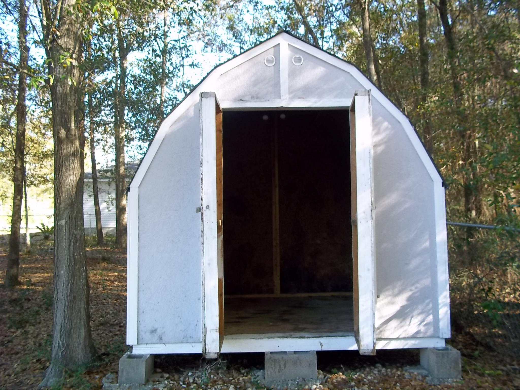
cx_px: 260
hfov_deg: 51.4
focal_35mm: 36
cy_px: 195
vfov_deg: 39.7
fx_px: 541
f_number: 3.1
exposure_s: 1/50
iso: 80
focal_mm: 6.5
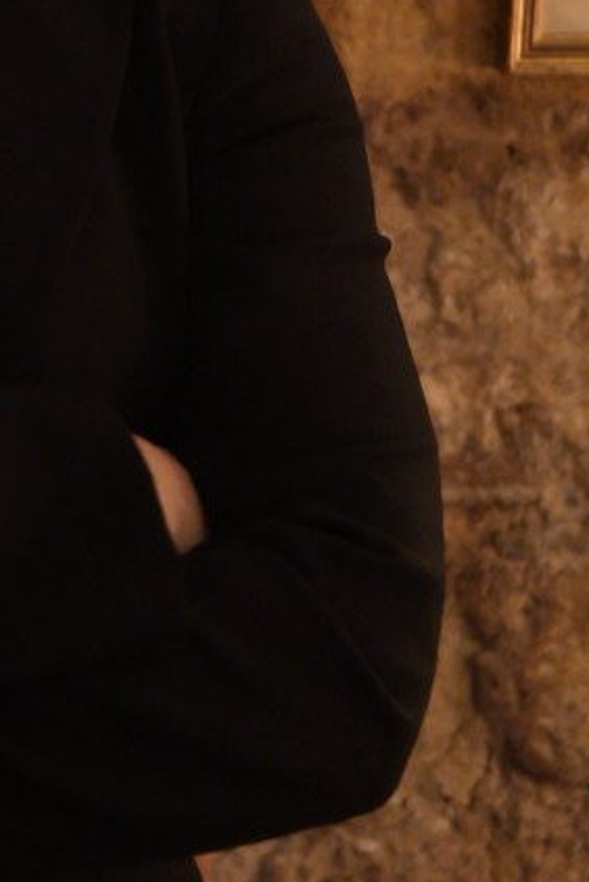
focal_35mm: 199
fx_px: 4875
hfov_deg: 6.9
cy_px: 293
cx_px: -92
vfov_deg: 10.3
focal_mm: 35
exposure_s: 1/30
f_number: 1.8
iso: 2000
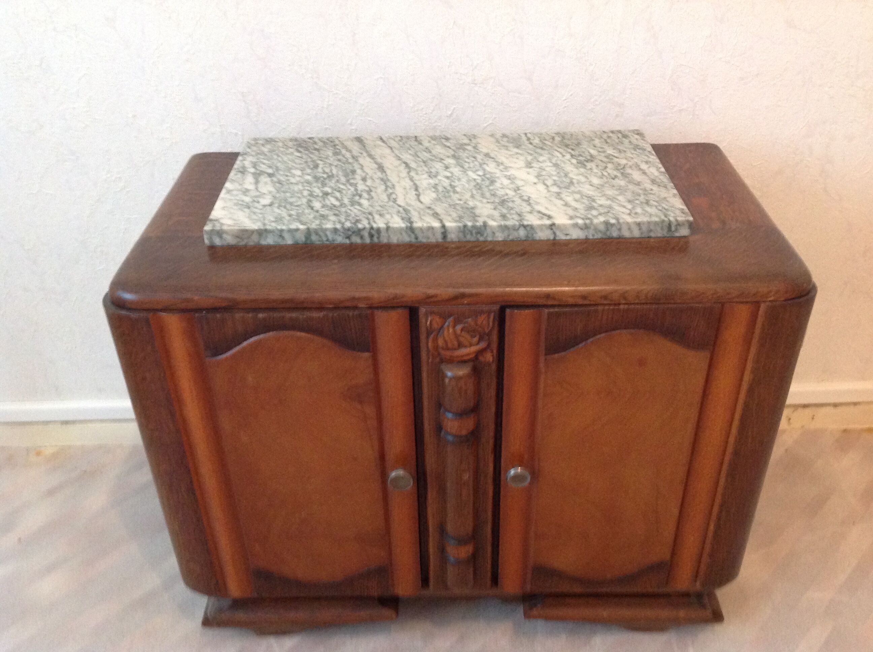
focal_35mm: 35
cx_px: 436
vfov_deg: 40.6
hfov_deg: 52.7
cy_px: 326
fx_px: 881
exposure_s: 1/15
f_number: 2.4
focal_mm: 4.28
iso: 400
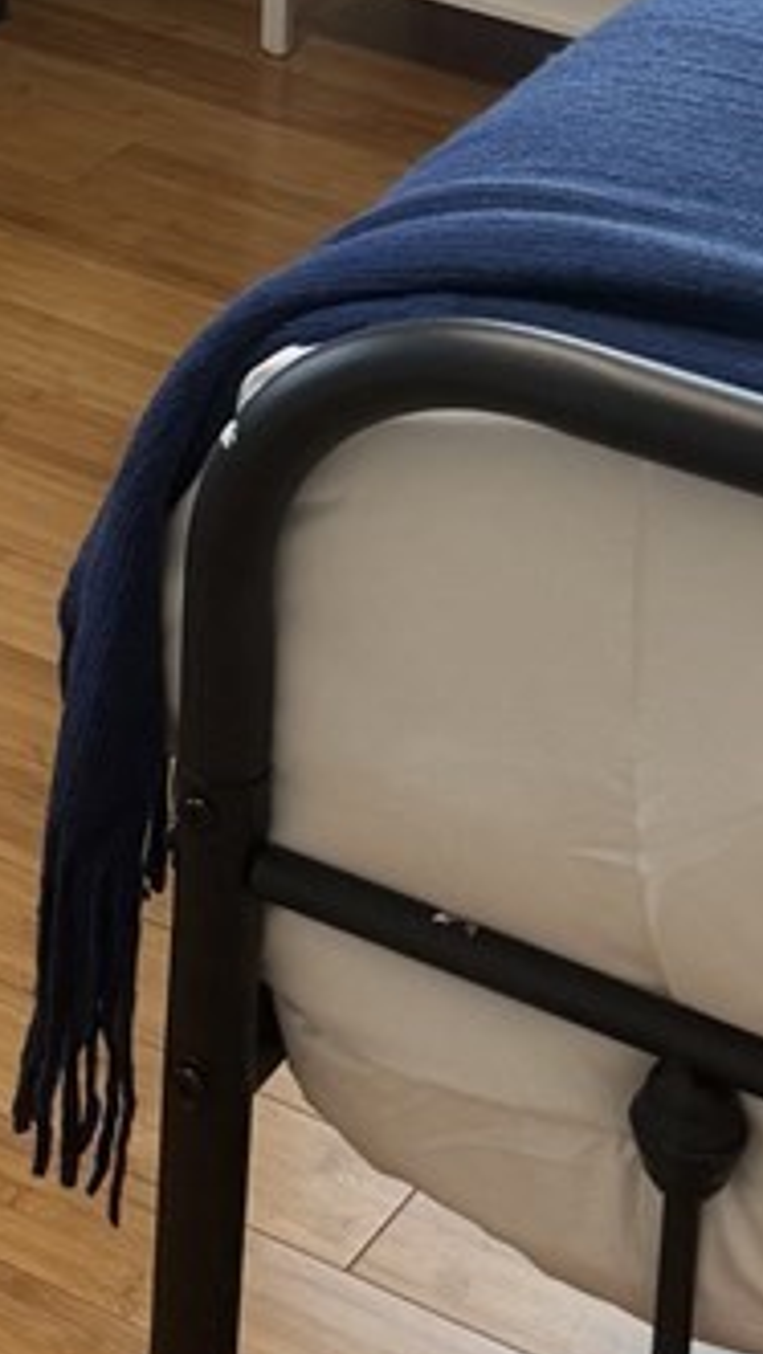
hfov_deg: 9.4
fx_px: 4348
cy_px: -803
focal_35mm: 121
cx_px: -771
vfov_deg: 15.9
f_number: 1.78
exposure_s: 1/120
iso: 125
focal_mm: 6.76
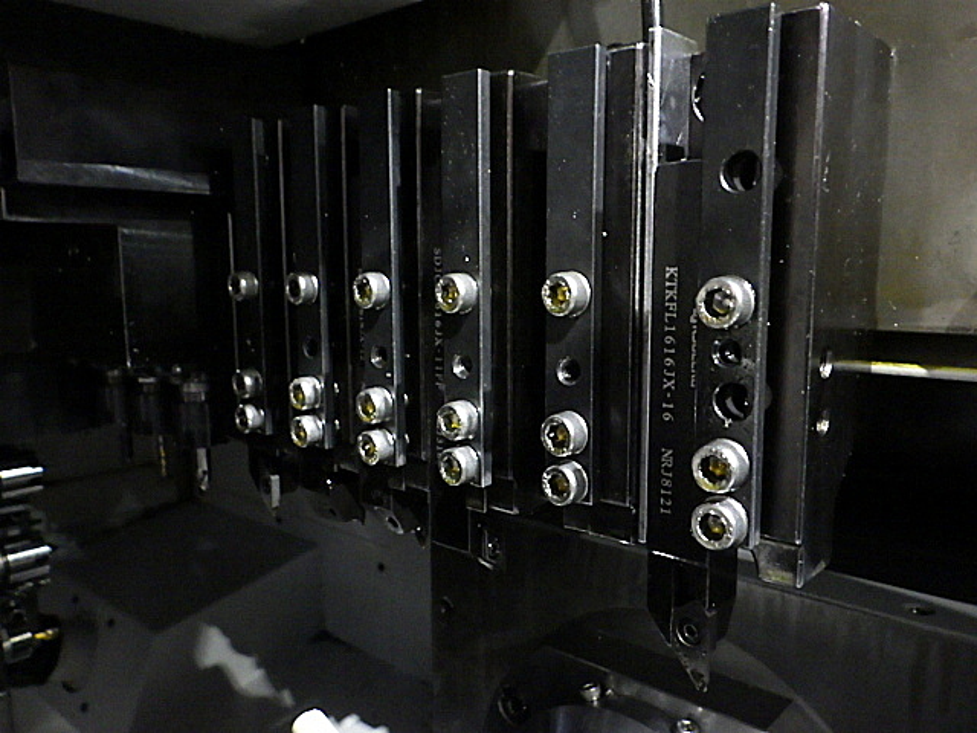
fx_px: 790
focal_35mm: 28
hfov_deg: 63.4
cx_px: 488
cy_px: 366
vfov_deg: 49.7
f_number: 3.5
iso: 1600
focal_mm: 5
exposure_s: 1/4
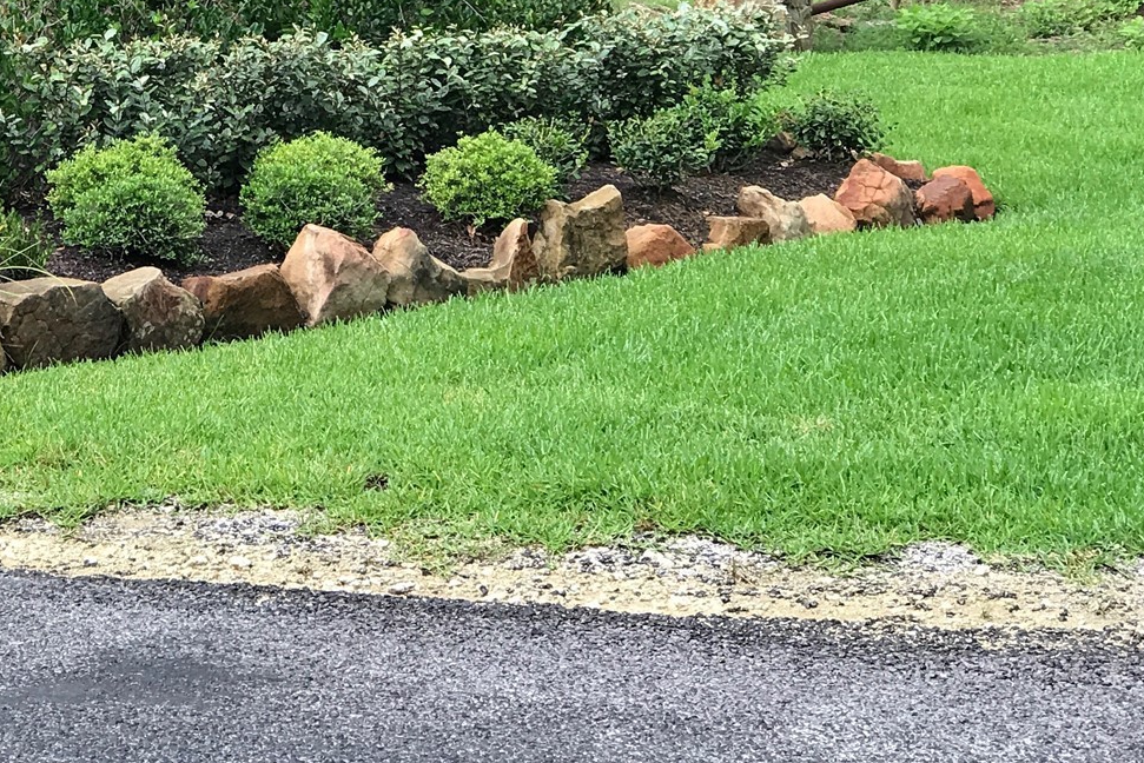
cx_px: 181
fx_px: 3973
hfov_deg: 16.2
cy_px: -47
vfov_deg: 10.9
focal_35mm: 125
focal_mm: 6.6
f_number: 2.8
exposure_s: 1/120
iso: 32
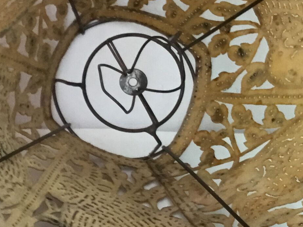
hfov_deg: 16.9
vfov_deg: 13.6
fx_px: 954
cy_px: 109
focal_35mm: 109
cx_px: -104
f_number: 2.4
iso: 100
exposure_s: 1/33
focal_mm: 3.3
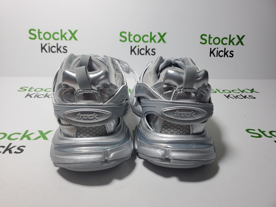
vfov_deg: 53.1
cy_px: 104
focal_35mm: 26
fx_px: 207
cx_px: 138
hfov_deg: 67.3
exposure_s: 1/453
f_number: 1.5
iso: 50
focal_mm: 4.3
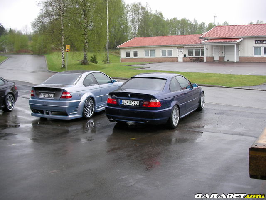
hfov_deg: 45.8
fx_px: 315
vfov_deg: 35.1
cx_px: 133
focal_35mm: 41
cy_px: 100
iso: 50
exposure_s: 1/56.5
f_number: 3.5
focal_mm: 6.3
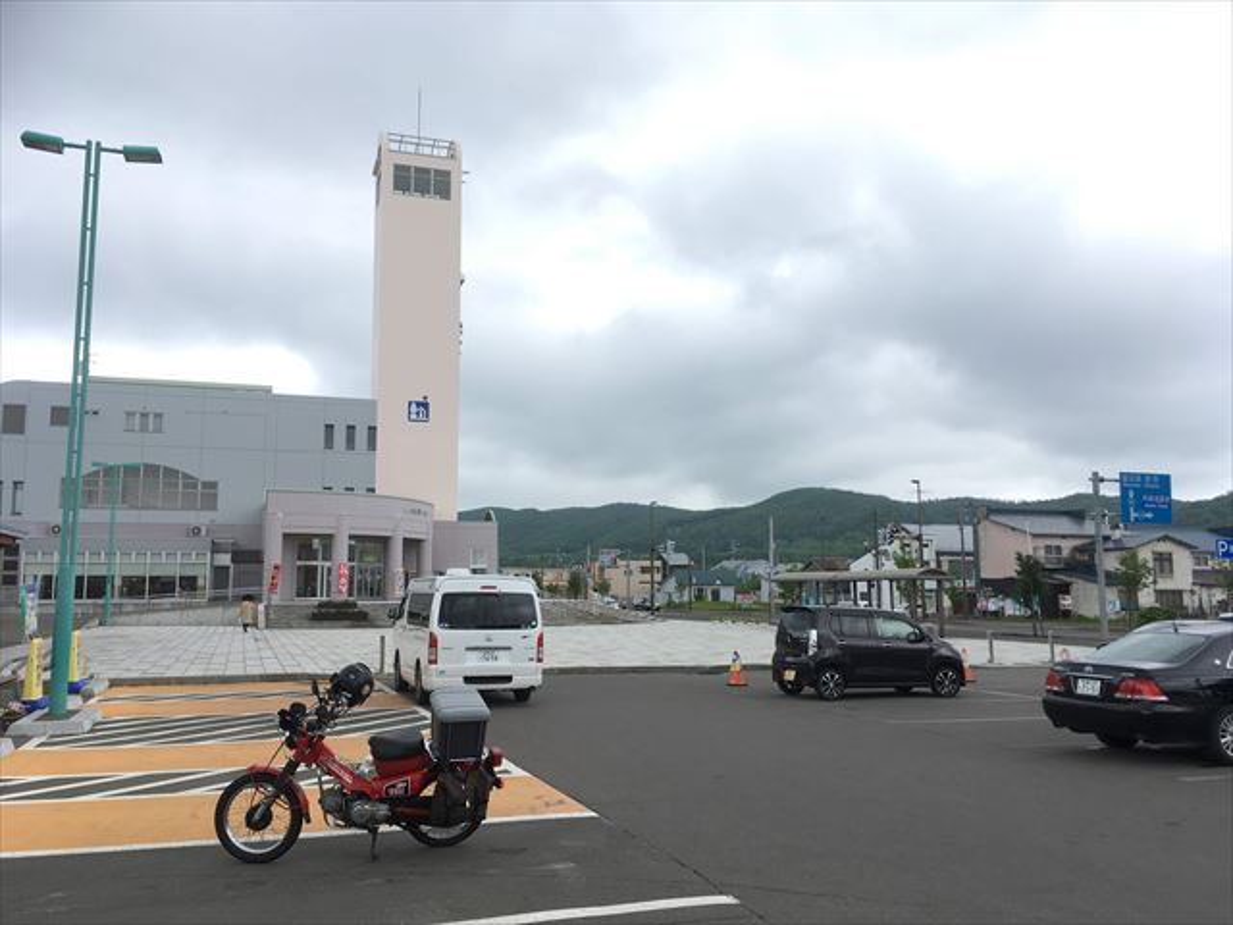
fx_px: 1033
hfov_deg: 61.7
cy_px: 462
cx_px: 616
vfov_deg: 48.2
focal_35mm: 29
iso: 25
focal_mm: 4.15
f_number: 2.2
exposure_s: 1/373
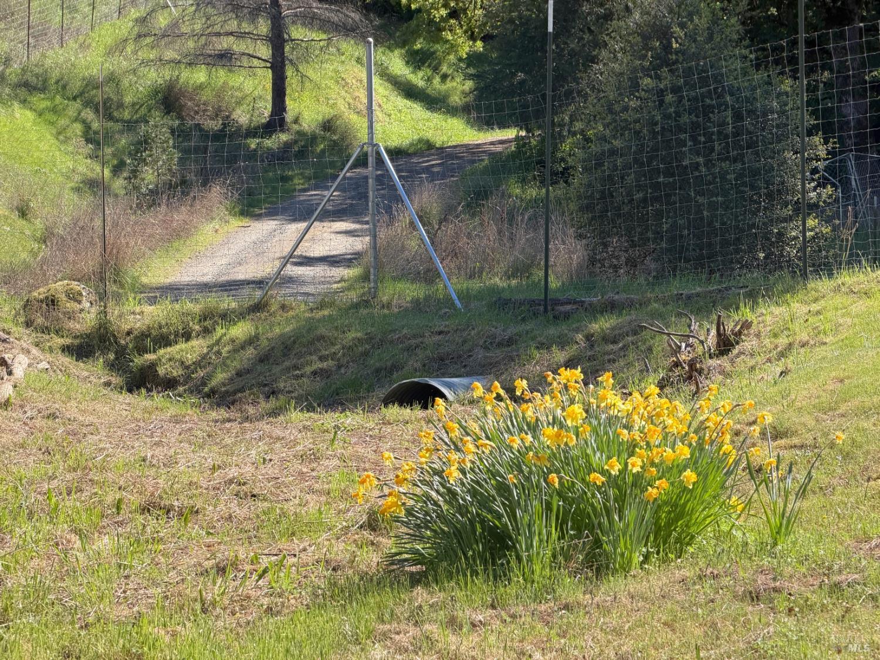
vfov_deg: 14.8
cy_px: 330
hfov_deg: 19.6
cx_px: 440
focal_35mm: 100
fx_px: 2541
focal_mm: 16.89
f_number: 2.8
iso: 50
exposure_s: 1/465
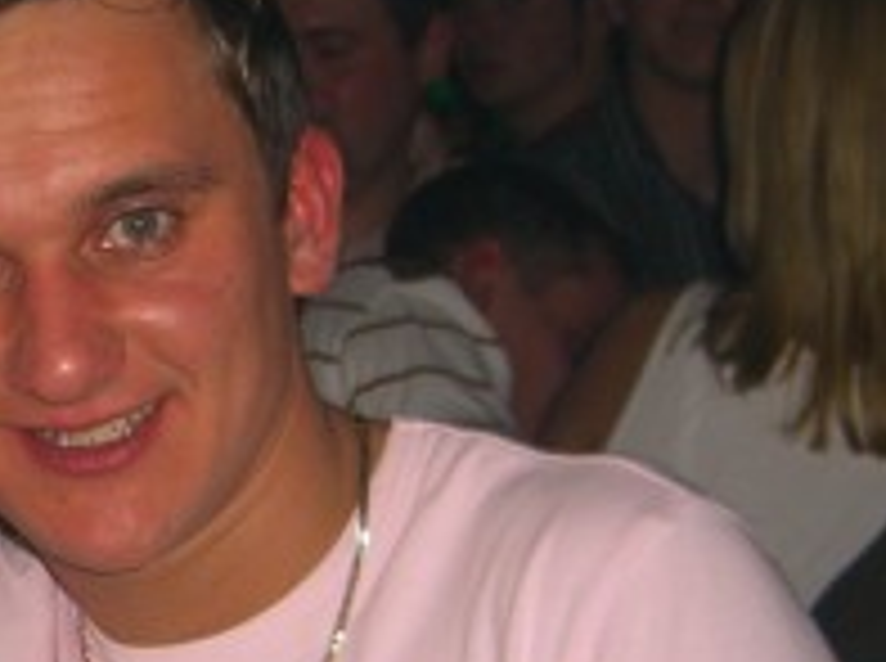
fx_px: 2964
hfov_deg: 16.6
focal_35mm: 116
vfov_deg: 12.7
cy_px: 513
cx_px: -22
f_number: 2.8
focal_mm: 7.9
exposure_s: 1/60
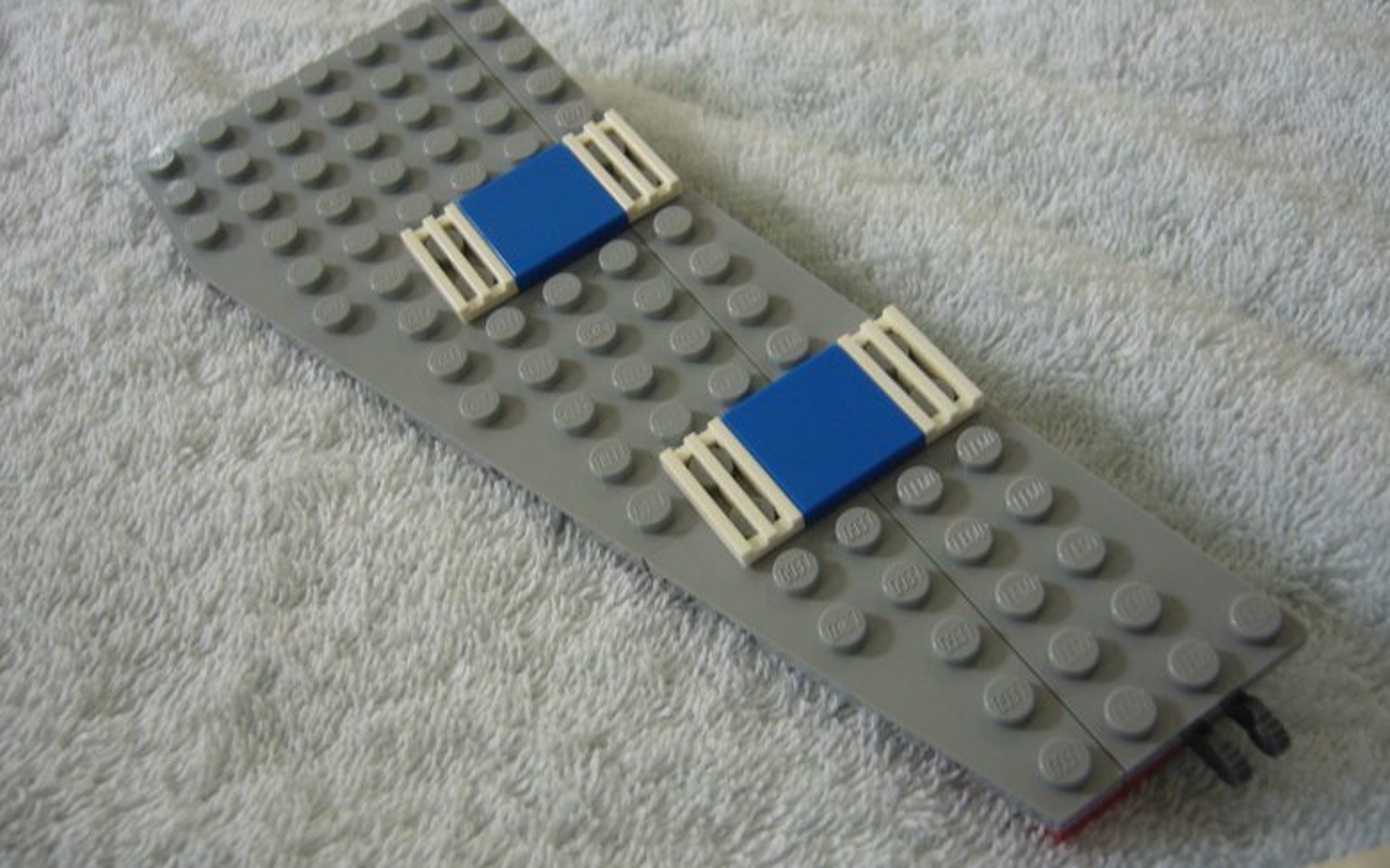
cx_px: 703
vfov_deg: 33.5
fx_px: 1439
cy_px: 372
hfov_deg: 51.5
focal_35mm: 38
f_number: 2.8
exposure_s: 1/15
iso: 125
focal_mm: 5.8
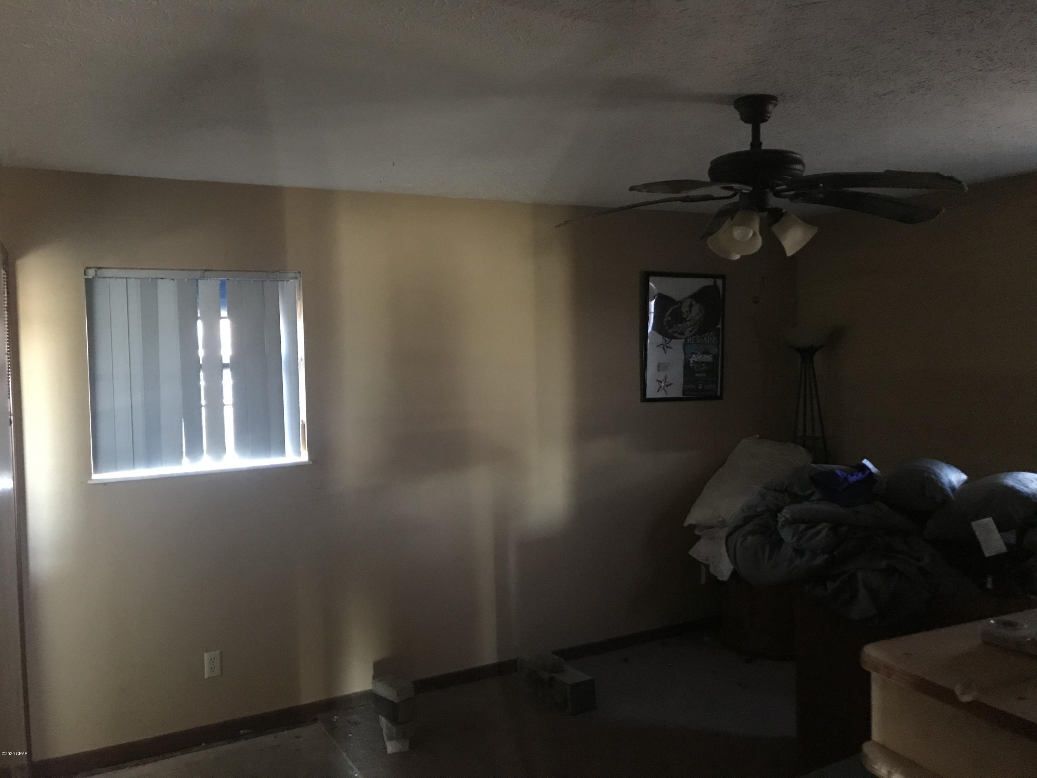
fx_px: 839
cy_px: 389
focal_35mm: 28
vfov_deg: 49.7
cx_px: 518
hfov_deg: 63.4
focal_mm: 3.99
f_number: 1.8
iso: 100
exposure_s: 1/4
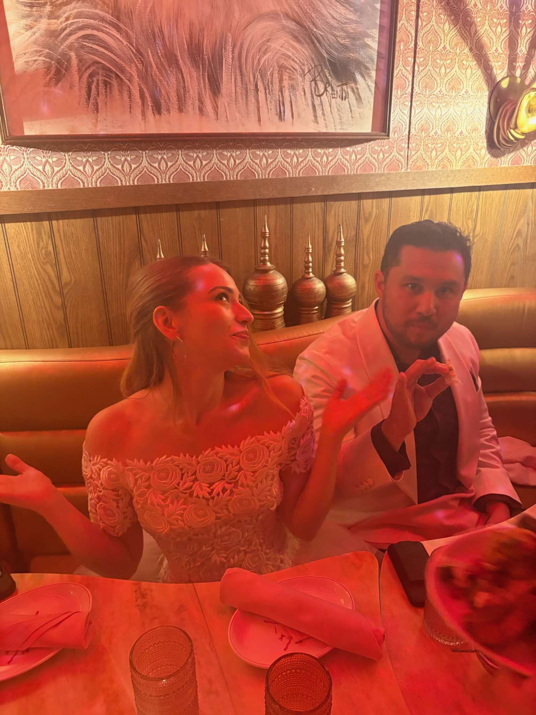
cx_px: 268
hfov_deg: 53.1
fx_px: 537
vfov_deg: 67.3
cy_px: 358
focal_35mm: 26
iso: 640
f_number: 1.6
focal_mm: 5.96
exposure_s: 1/30
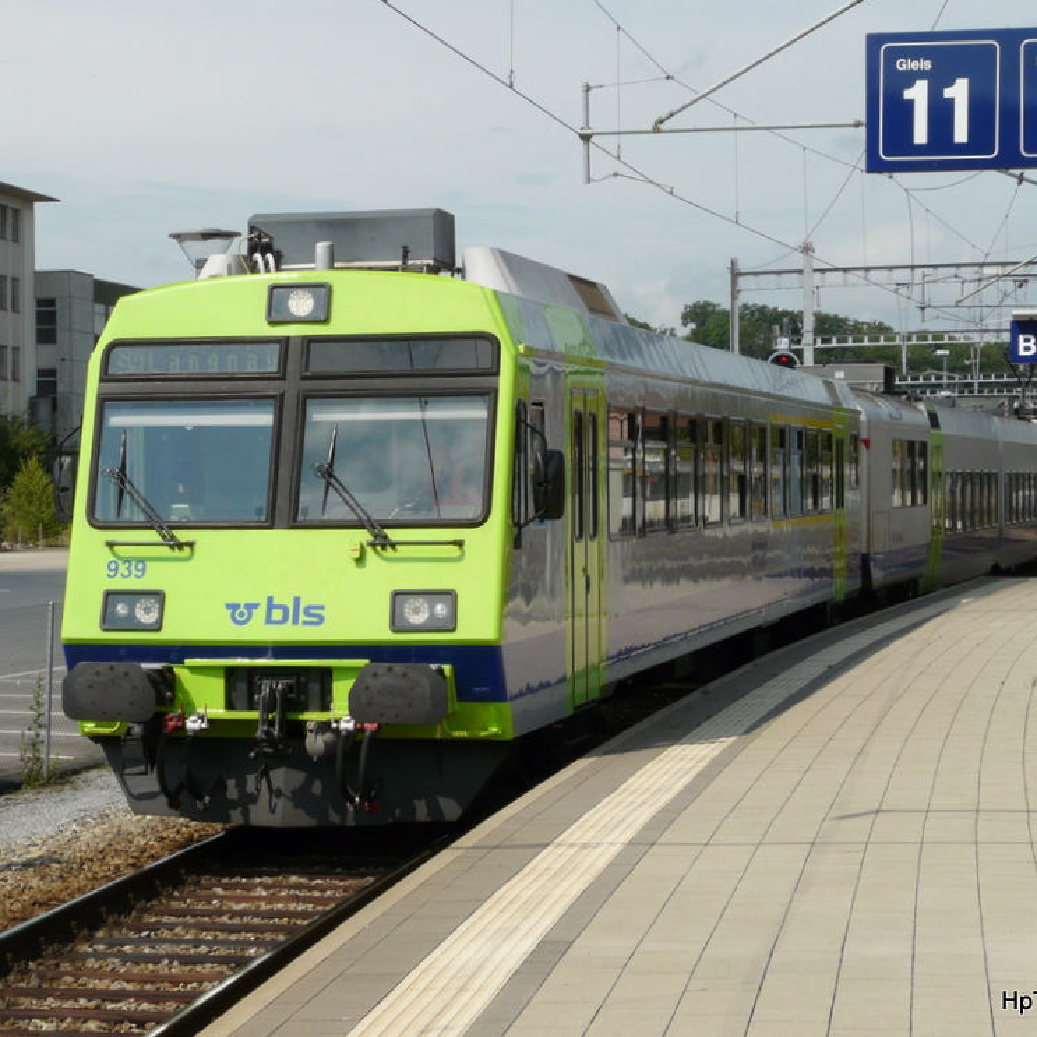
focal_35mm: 94
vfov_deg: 18.5
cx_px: 384
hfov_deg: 18.5
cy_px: 519
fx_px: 3186
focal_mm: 12.9
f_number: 6.3
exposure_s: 1/500
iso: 100
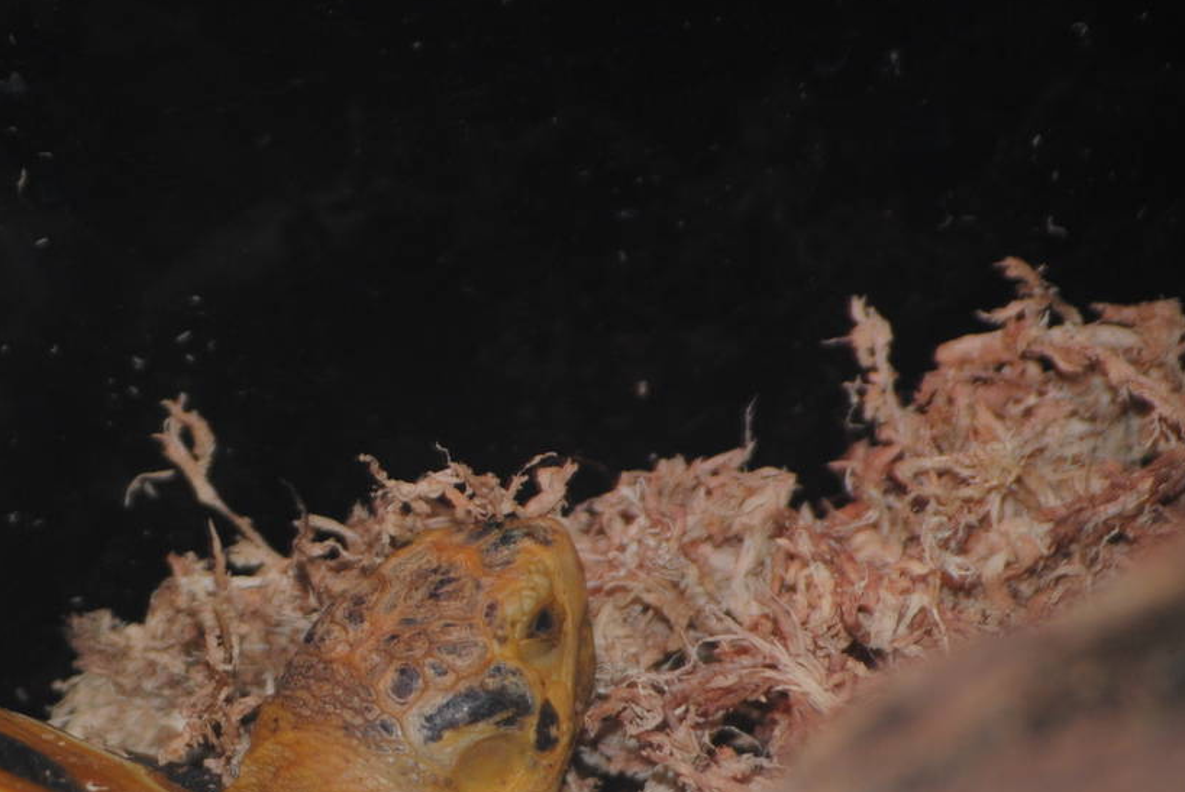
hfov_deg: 7.6
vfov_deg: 5.1
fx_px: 8895
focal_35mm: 270
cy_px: 591
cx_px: 227
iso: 200
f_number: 4.5
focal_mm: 92
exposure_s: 1/60
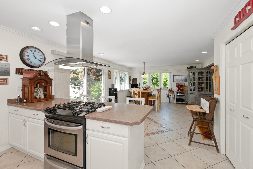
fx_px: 105
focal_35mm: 15
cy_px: 84
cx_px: 126
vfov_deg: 77.3
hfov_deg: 100.4
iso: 250
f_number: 7.1
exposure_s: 1/40
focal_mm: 10
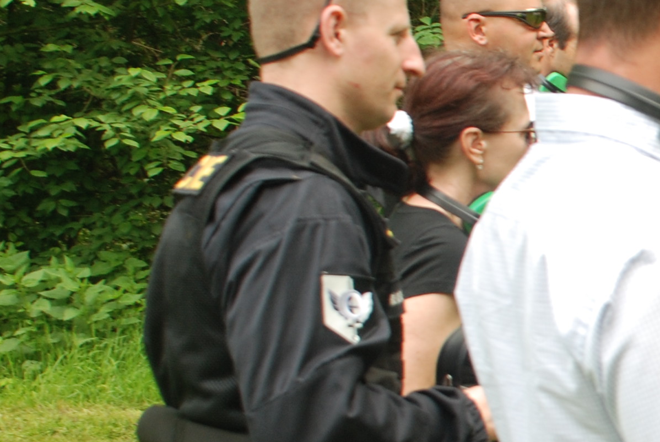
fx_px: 2313
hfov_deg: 14.8
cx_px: 1049
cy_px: 375
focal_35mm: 126
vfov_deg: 10.9
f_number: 4.5
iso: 200
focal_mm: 26
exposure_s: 1/80
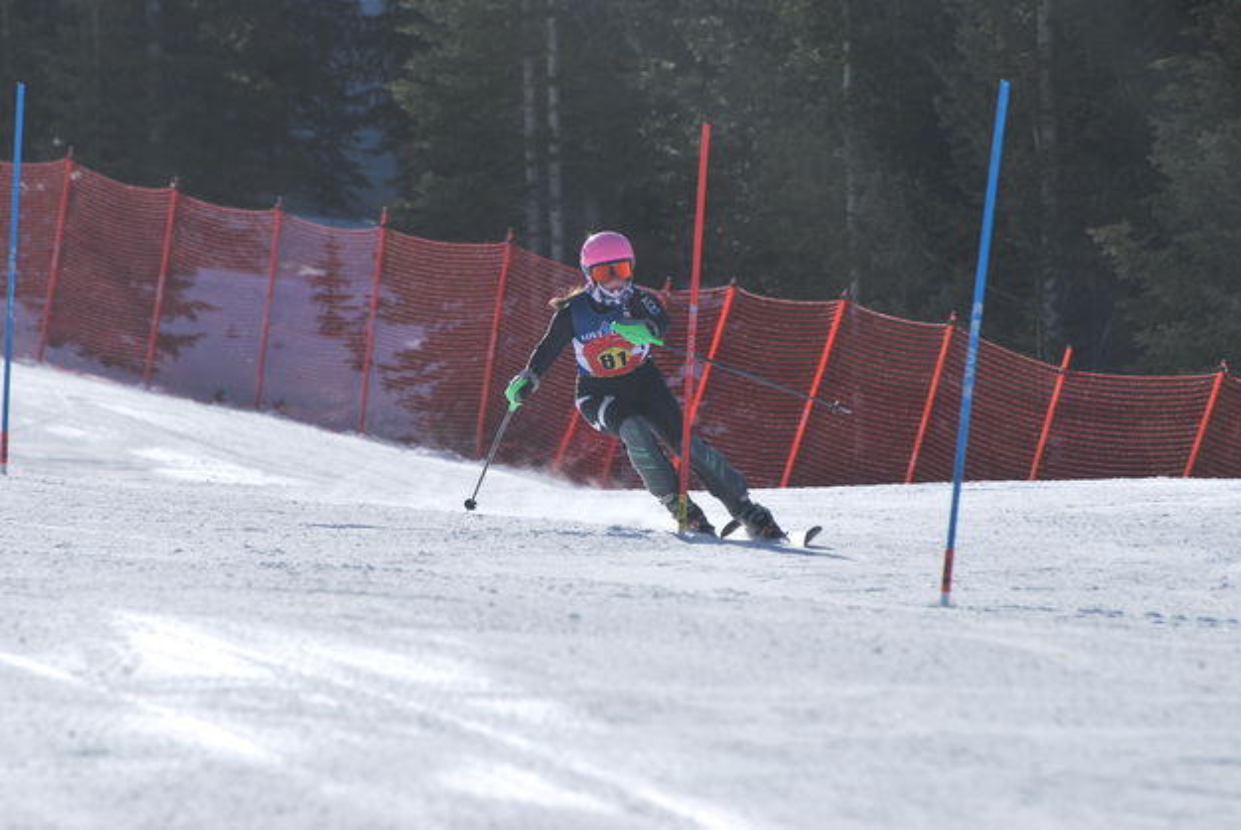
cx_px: 620
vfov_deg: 4.2
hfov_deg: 6.2
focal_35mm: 330
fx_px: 11386
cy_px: 415
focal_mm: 220
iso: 140
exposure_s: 1/1000
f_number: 5.6
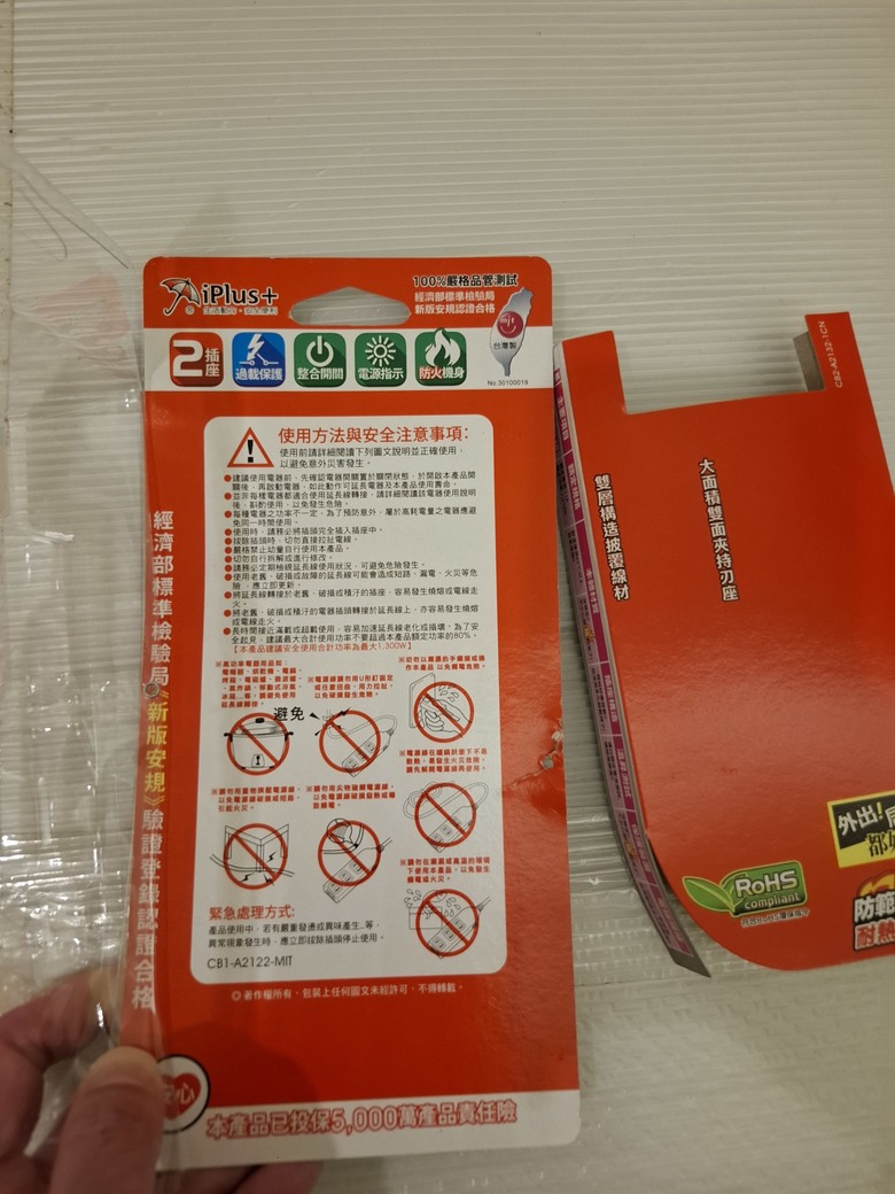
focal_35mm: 23
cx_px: 448
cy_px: 597
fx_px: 793
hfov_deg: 58.9
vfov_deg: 73.9
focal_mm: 5.54
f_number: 1.8
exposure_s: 1/60
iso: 200
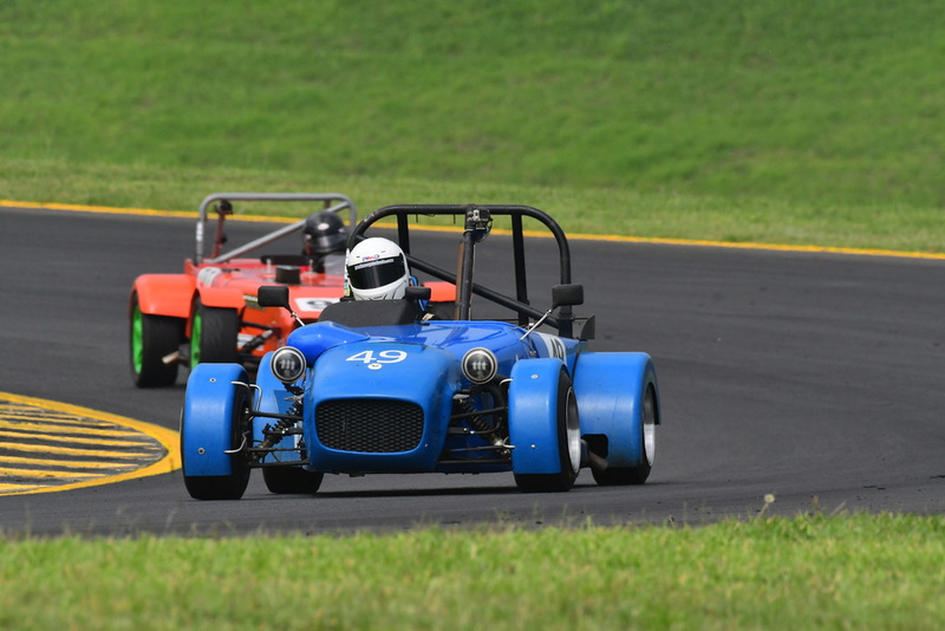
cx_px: 472
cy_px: 316
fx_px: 18118
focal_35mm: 690
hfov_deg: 3.0
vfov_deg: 2.0
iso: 500
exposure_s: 1/640
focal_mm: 460
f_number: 10
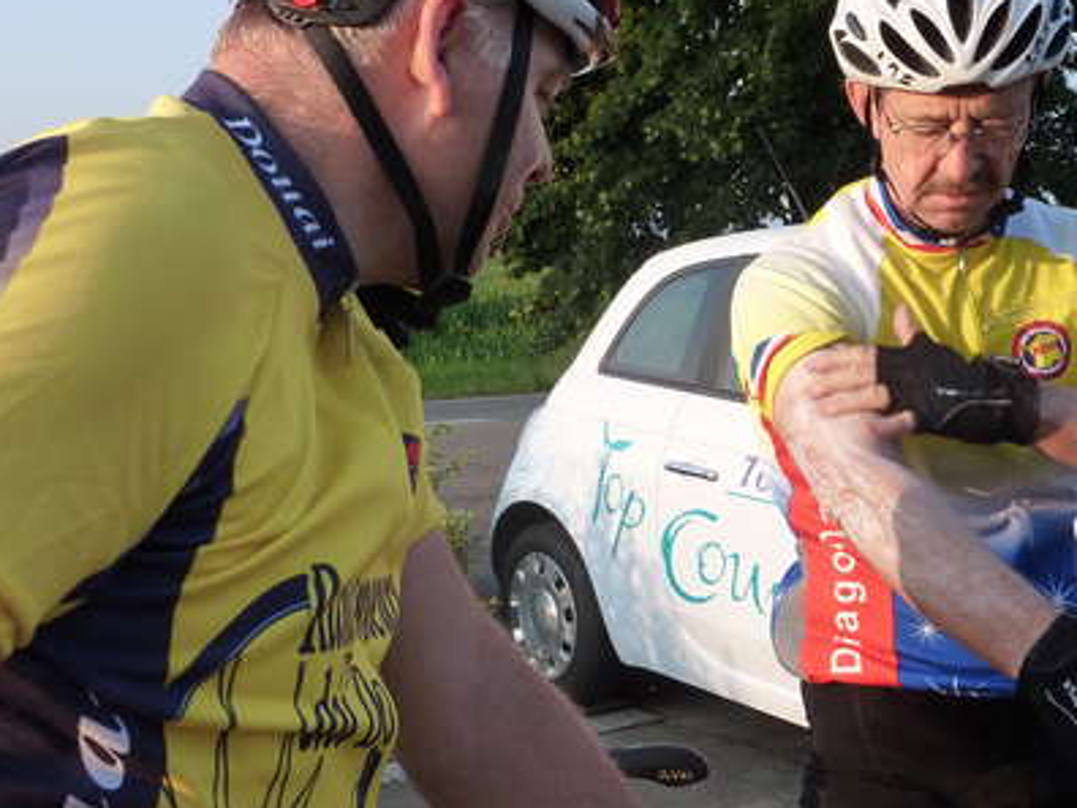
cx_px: 457
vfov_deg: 27.5
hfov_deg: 36.1
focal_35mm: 53
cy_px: 359
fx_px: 1649
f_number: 4
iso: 200
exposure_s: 1/250
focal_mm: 5.7
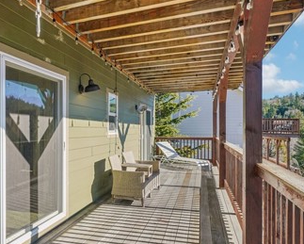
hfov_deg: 63.9
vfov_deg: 55.0
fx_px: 234
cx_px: 96
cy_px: 122
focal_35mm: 26
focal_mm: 14
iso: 100
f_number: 8
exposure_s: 1/100
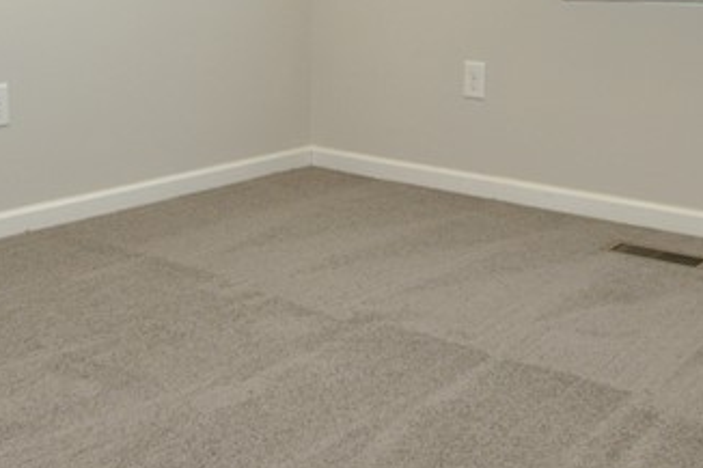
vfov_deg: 26.2
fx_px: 976
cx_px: 265
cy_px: 65
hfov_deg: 39.4
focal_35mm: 50
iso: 560
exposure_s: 1/60
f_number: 4
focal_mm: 10
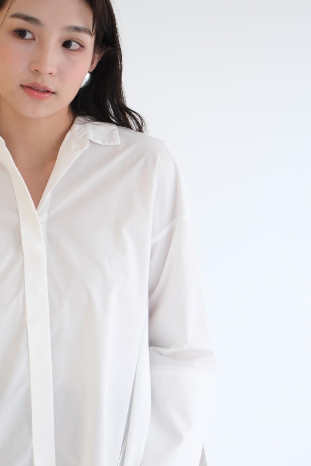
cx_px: 64
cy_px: 272
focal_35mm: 68
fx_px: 881
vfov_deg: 29.6
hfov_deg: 19.8
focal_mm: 23
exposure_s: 1/125
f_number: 1.4
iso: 160
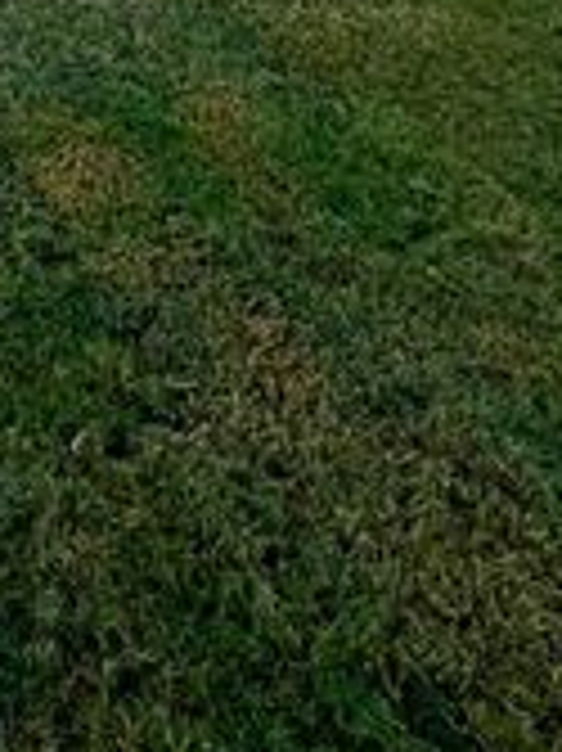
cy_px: -610
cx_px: -486
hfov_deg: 19.6
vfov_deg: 22.0
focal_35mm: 52
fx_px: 1127
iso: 32
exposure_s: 1/490
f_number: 1.8
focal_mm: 1.57
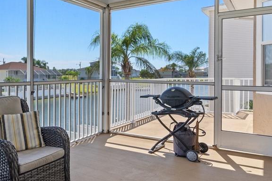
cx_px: 76
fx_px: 242
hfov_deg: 56.5
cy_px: 80
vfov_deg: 41.1
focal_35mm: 32
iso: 320
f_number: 8
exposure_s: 1/25
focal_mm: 18
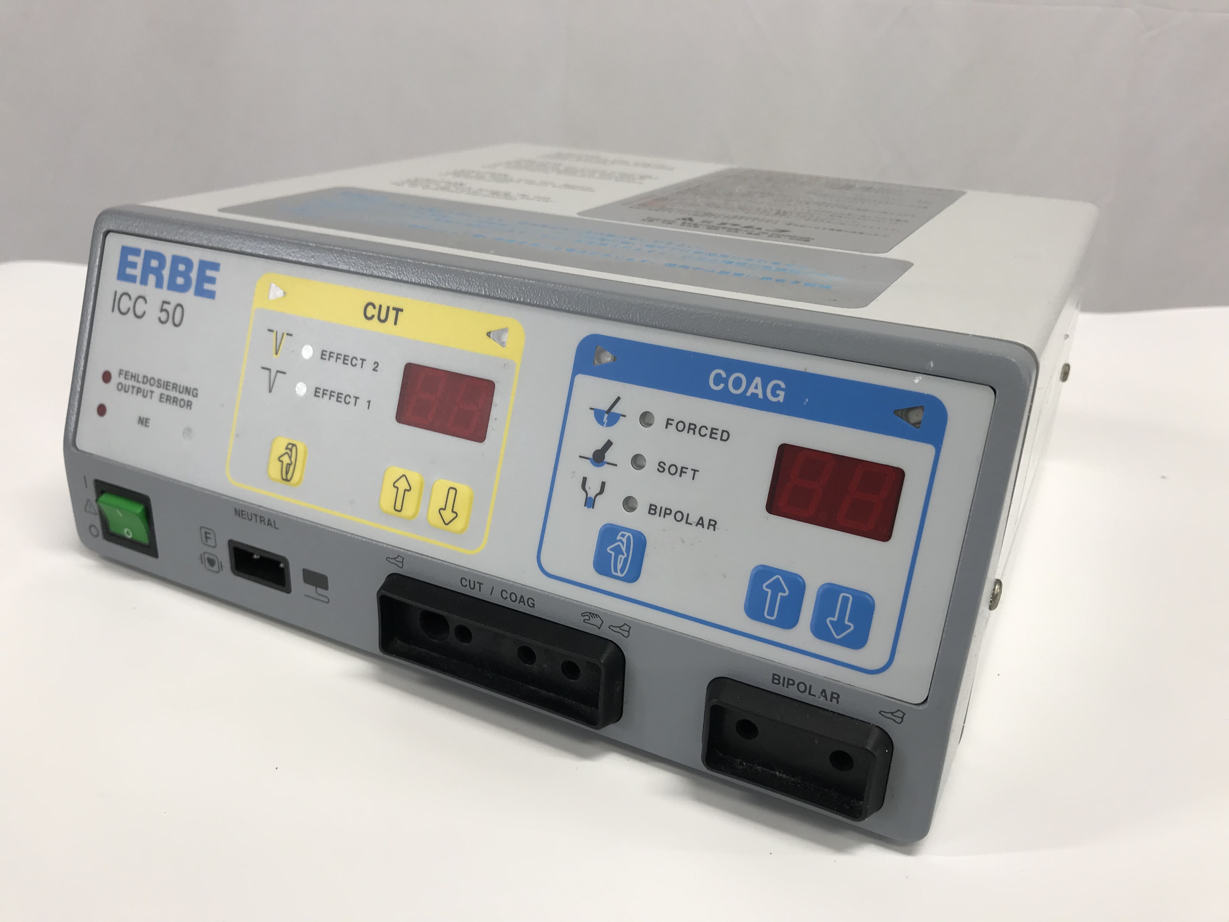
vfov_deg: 49.7
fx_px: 994
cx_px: 614
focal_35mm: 28
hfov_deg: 63.4
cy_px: 461
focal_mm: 3.99
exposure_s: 1/60
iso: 25
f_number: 1.8
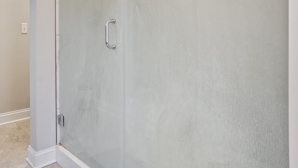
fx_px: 221
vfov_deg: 39.5
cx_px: 81
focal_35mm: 28
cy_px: 29
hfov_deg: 64.6
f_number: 8
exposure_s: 1/4
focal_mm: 18
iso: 2500
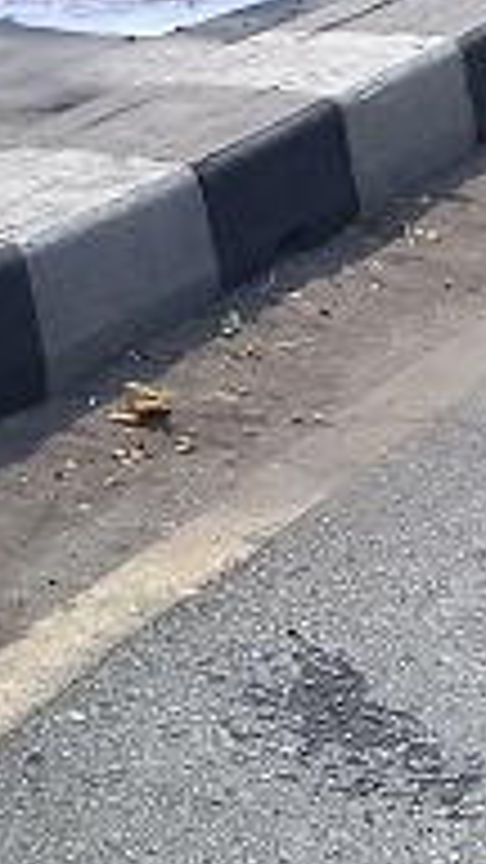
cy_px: -47
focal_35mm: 123
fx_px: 2818
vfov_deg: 17.0
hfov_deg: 9.6
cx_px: -198
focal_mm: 3.3
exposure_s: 1/917
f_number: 2.2
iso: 50
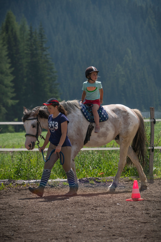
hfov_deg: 6.5
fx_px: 1422
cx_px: 80
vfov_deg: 9.7
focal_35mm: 212
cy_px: 121
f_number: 8
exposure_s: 1/800
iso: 250
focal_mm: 212
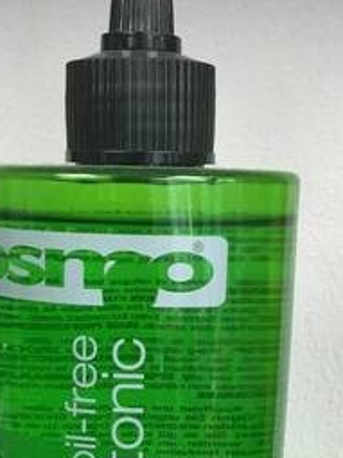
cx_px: 178
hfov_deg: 20.1
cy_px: 408
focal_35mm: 73
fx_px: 965
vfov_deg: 25.9
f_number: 2.4
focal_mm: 3.3
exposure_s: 1/33
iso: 64
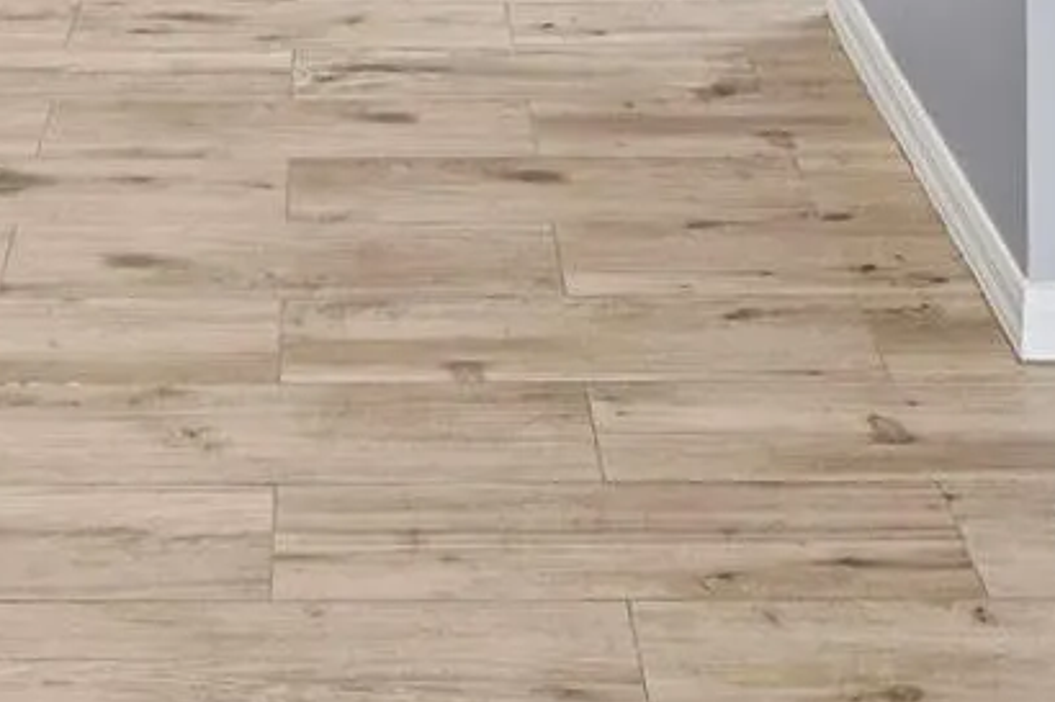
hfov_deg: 28.7
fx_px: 2050
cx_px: 353
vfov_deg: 14.4
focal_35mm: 70
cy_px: -881
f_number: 8
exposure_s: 1/2.5
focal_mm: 14
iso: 400
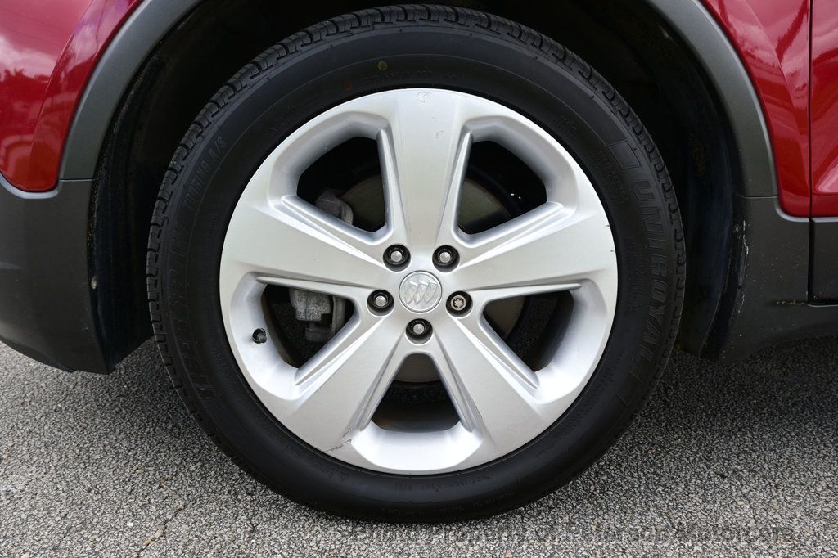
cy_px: 279
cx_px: 419
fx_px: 733
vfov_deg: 41.7
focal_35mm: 32
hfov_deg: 59.5
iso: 100
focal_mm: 21
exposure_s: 1/125
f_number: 5.6
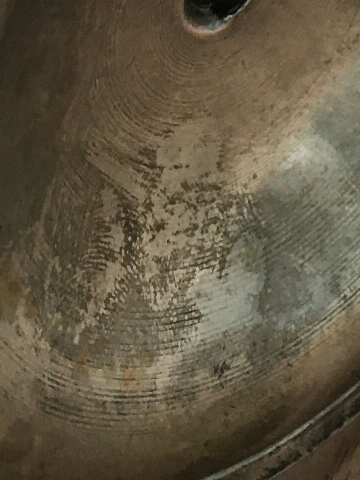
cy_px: -284
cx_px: 403
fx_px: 1691
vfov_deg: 14.8
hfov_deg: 11.9
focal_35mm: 122
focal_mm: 4.15
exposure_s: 1/33
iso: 64
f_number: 2.2
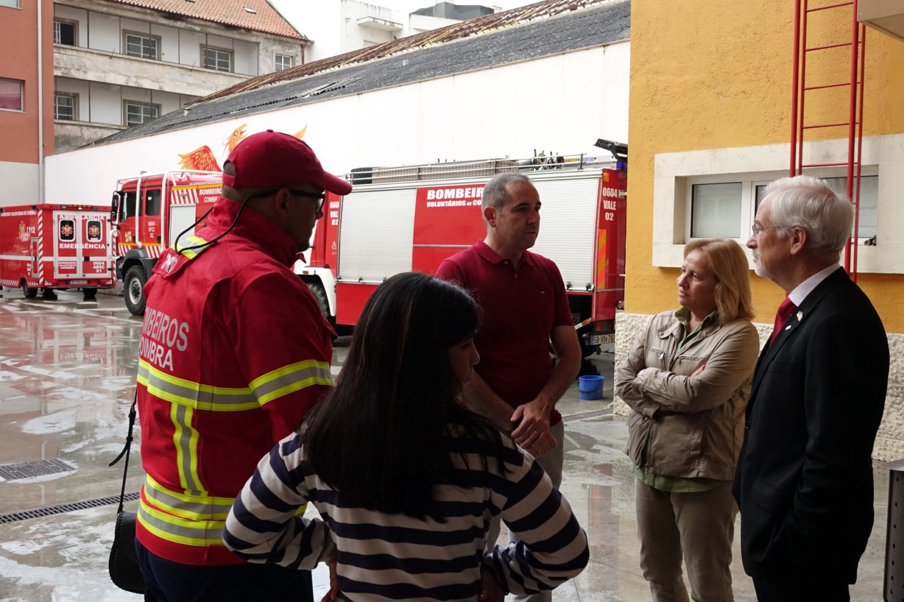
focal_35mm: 34
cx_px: 452
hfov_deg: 55.8
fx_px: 854
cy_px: 301
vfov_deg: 38.9
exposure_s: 1/400
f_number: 4
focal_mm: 12.33
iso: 1000
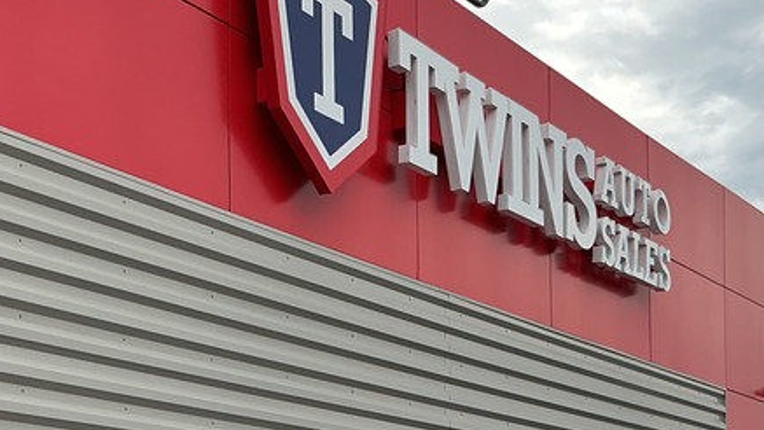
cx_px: 288
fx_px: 1499
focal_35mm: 74
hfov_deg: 28.5
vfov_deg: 15.6
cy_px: 545
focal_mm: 3
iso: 25
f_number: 1.8
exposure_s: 1/446
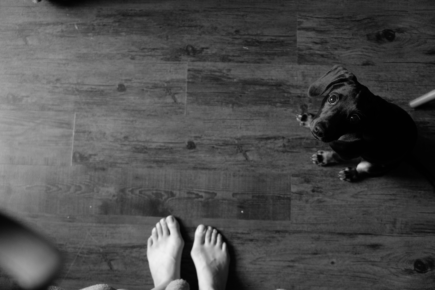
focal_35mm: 33
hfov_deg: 57.2
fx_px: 399
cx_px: 218
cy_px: 145
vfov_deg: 40.0
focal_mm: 22.3
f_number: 3.2
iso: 1600
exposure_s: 1/60
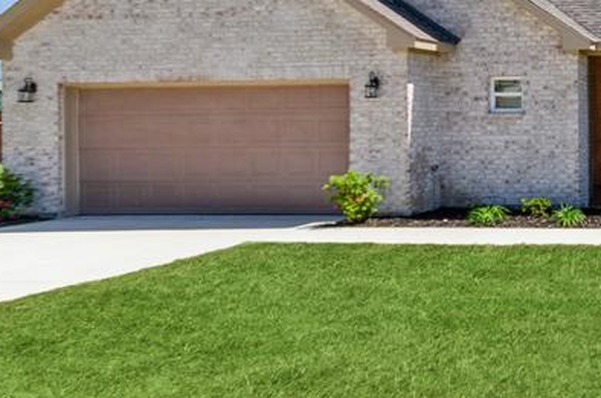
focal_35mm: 39
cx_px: 734
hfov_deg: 36.9
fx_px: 650
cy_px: -20
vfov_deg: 31.0
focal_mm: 10
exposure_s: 1/250
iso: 110
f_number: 8
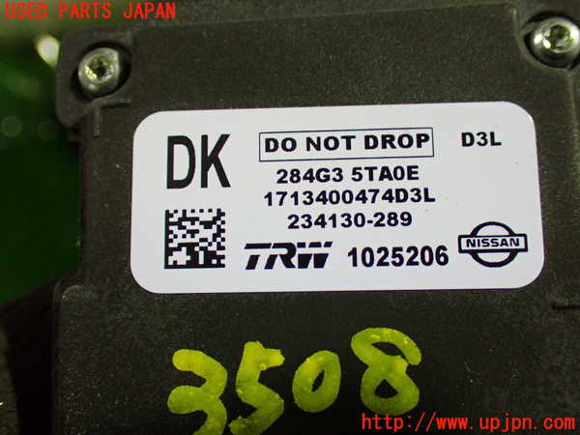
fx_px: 687
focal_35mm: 41
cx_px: 290
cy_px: 218
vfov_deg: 35.1
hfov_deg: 45.8
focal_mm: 7.31
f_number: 2.8
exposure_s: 1/60
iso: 800
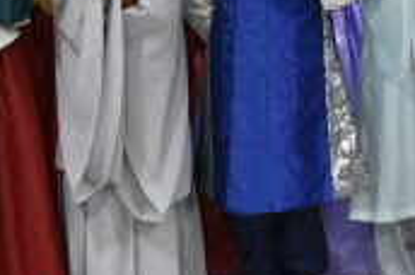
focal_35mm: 100
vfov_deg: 13.3
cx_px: 174
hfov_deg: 20.3
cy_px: -42
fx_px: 1156
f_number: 5
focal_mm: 23
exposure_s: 1/200
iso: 5000
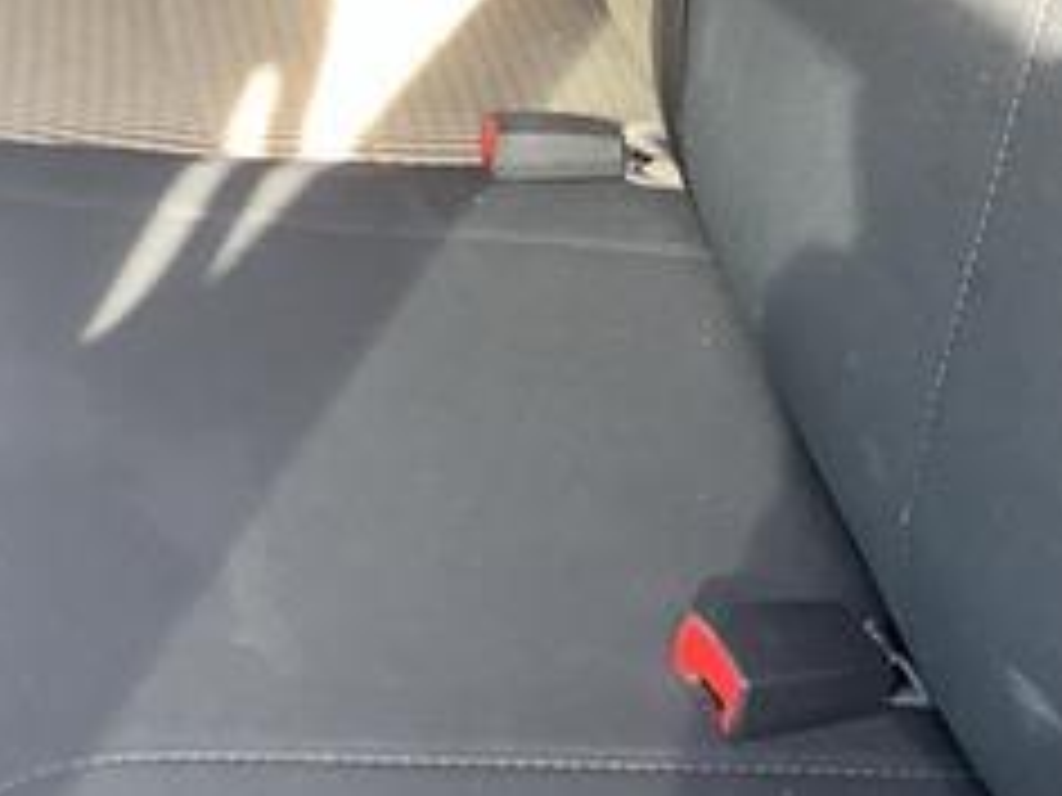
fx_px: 2577
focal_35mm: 84
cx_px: 626
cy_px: 135
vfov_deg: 17.4
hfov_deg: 23.3
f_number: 2.4
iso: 64
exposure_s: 1/50
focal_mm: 3.3
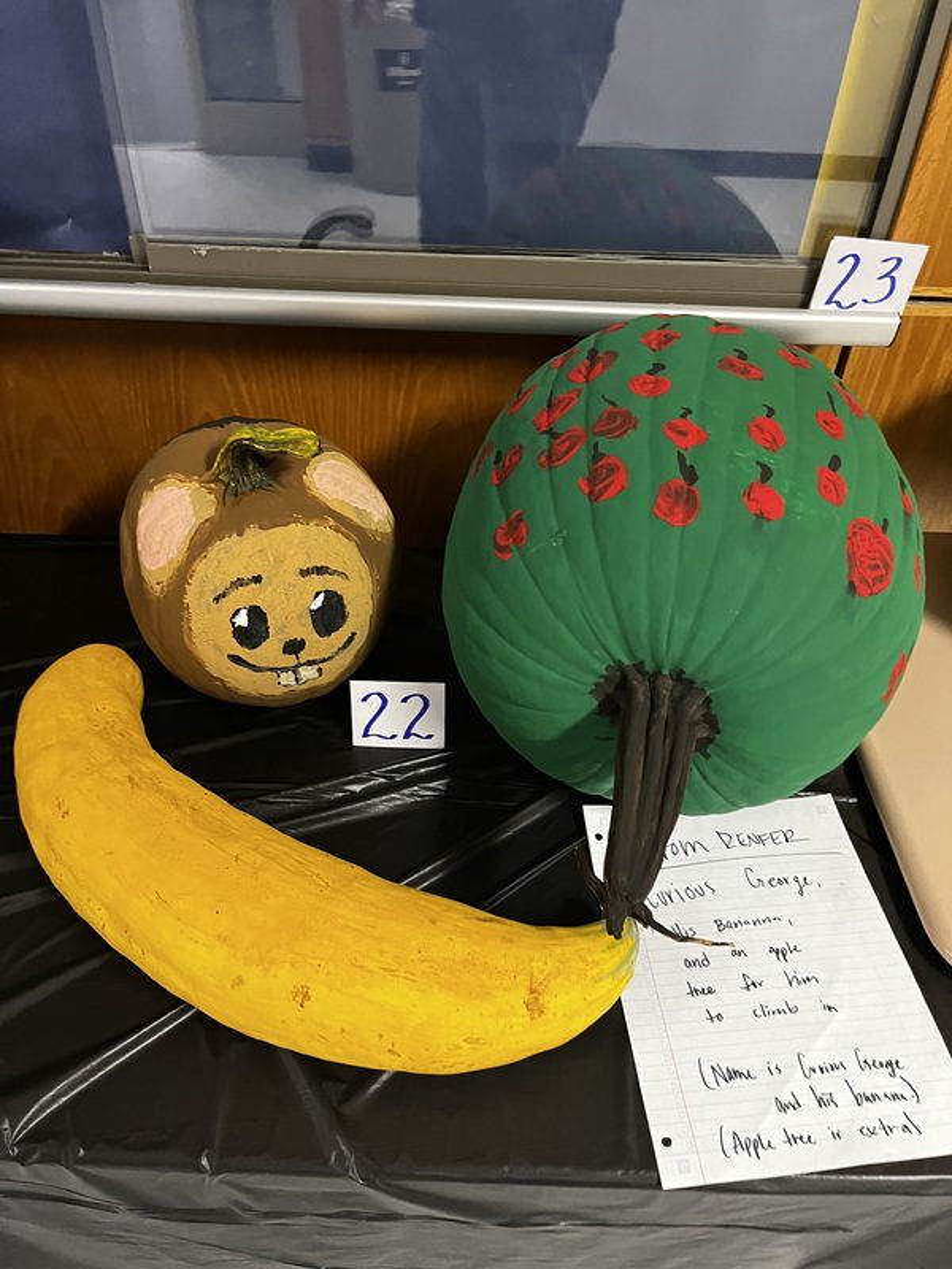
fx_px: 953
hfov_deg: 53.1
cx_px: 476
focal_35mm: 26
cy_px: 634
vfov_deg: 67.3
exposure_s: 1/44
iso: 500
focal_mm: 5.1
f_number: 1.6
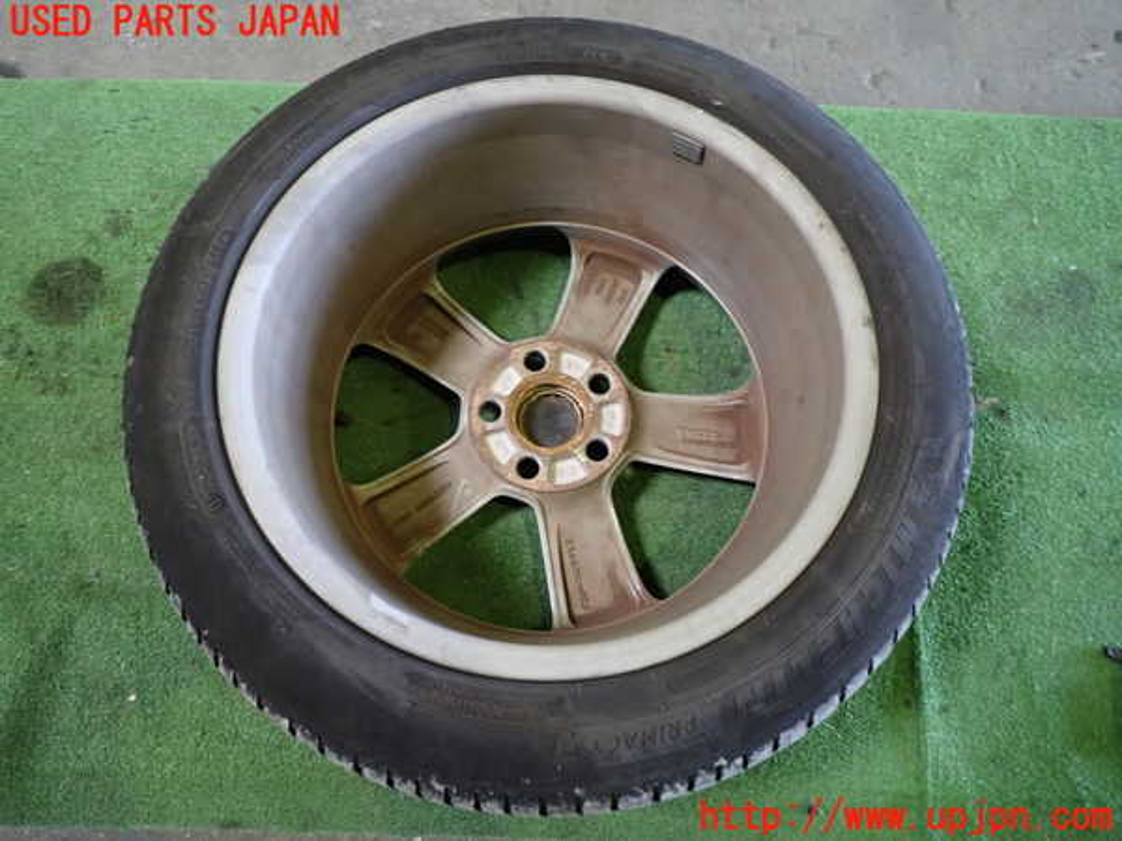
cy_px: 420
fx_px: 810
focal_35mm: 25
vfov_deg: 54.9
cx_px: 561
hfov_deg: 69.4
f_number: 2
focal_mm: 4.5
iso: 250
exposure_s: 1/30
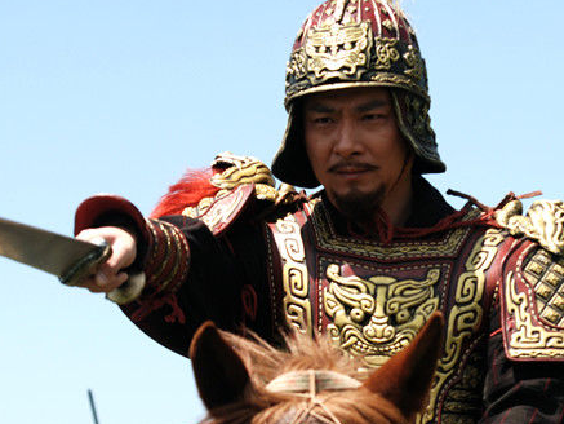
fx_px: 4089
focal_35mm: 251
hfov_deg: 7.9
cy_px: 330
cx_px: 358
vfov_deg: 5.9
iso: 100
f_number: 6.3
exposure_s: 1/320
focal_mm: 95
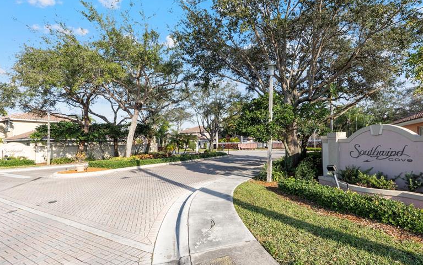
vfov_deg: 66.4
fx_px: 202
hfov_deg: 92.6
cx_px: 216
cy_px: 132
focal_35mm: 18
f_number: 8
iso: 100
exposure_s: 1/125
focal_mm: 11
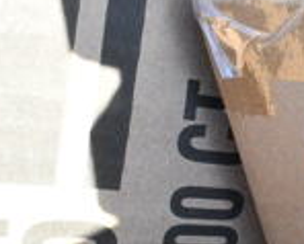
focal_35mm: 116
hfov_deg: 14.4
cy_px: 287
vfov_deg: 13.0
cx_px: 561
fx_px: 1046
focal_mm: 20
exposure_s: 1/800
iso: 6400
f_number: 11
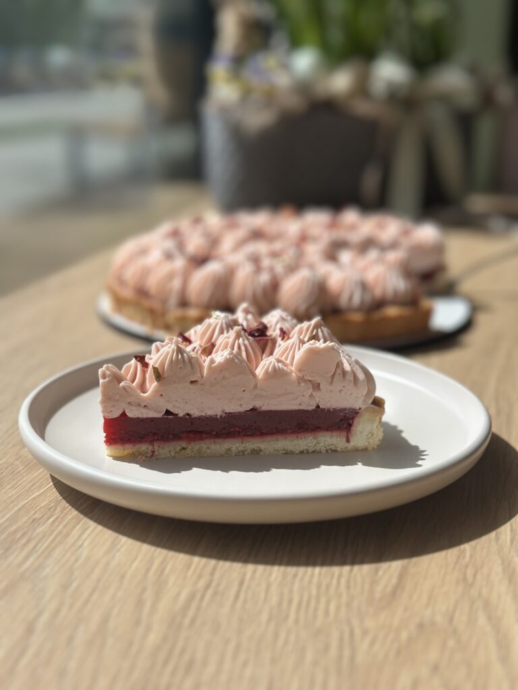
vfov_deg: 39.7
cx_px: 259
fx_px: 958
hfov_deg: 30.3
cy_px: 345
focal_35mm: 48
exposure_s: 1/5556
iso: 80
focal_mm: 6.86
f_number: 1.78
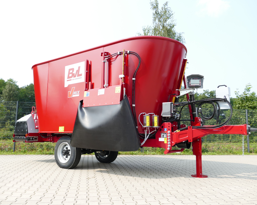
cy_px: 101
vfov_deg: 50.0
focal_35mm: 29
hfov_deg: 60.4
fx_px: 221
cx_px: 129
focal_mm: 9.12
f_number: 2.8
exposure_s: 1/1000
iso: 125
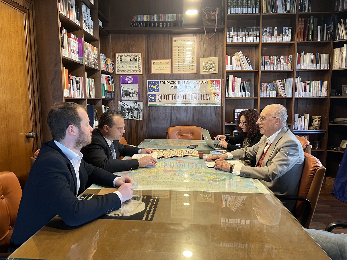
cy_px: 130
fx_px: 261
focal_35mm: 26
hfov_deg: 67.3
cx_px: 174
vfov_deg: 53.1
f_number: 1.5
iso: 160
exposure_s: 1/50
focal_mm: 5.7
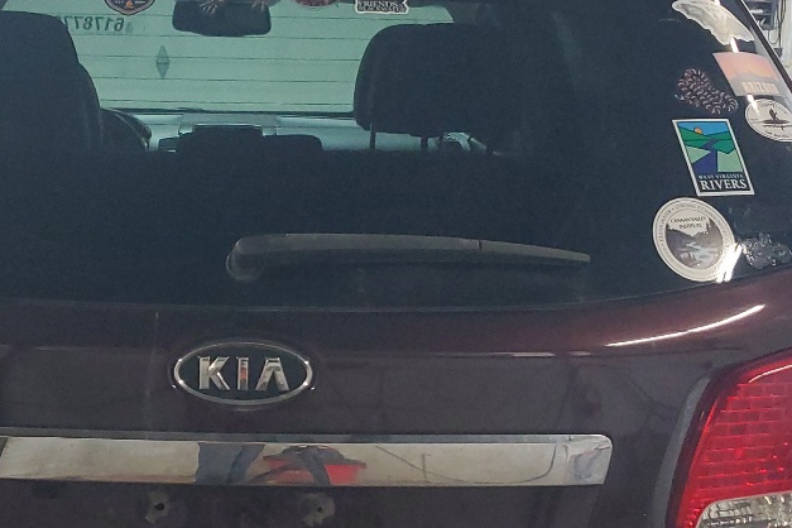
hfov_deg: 29.0
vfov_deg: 19.4
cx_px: 246
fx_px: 1518
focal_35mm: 69
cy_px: 470
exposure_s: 1/60.2
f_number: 1.5
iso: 153
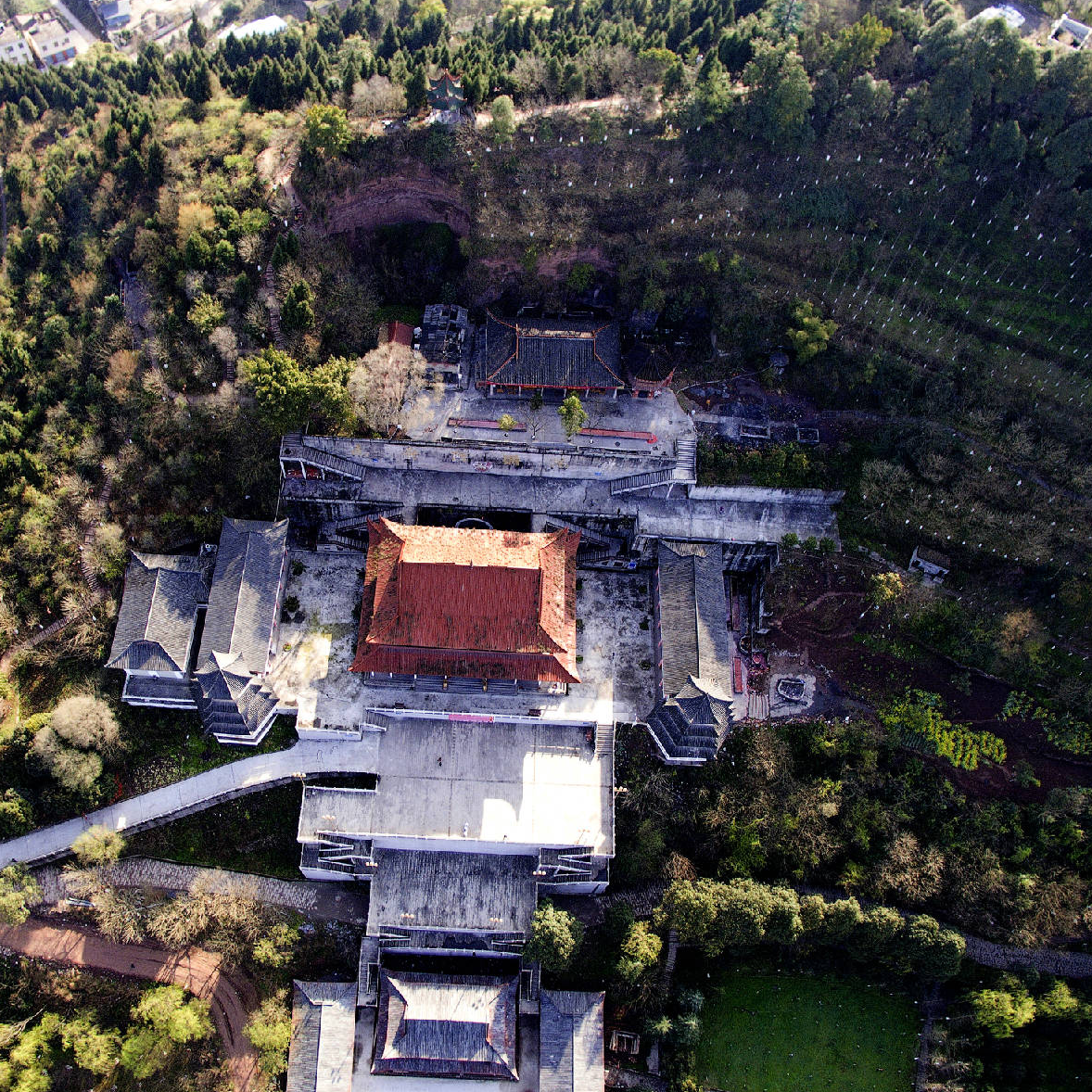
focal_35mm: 24
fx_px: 857
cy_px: 544
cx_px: 488
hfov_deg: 64.9
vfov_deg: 65.0
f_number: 2.8
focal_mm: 3.61
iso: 100
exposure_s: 1/140
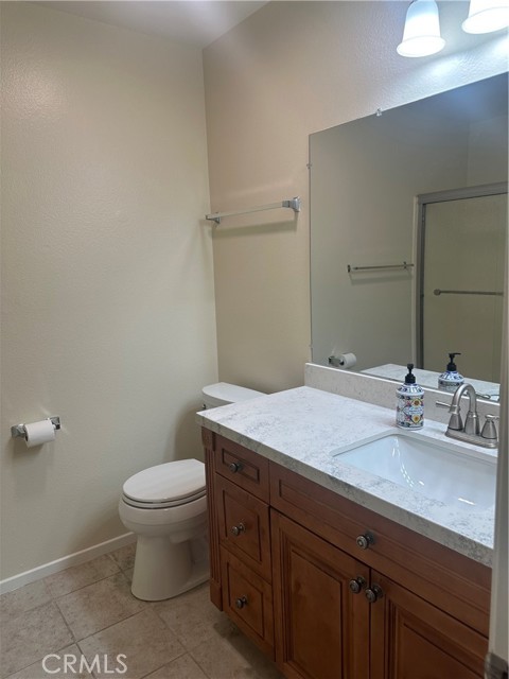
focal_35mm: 24
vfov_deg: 71.6
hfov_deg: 56.8
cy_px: 340
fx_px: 471
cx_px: 254
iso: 64
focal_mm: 6.86
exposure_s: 1/120
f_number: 1.78
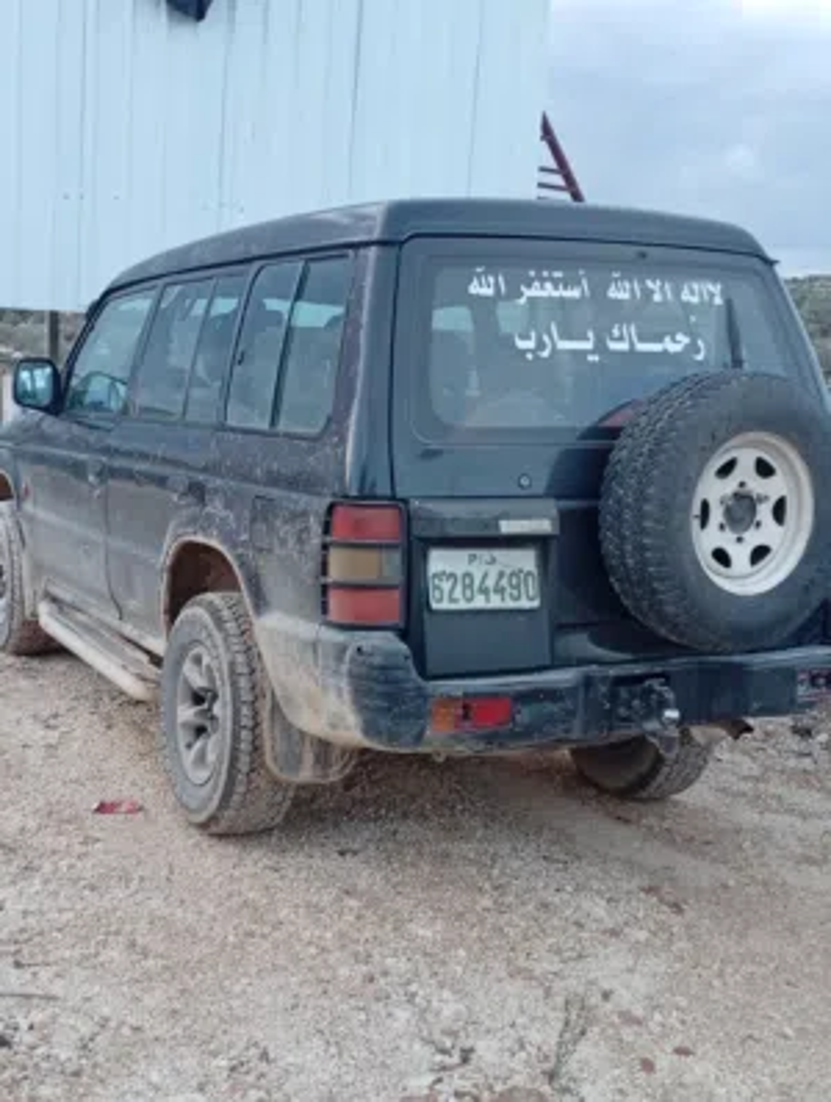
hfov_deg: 30.4
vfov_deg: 39.6
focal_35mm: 48
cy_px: 551
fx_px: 1531
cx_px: 416
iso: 95
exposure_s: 1/50
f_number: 1.8
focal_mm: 3.98
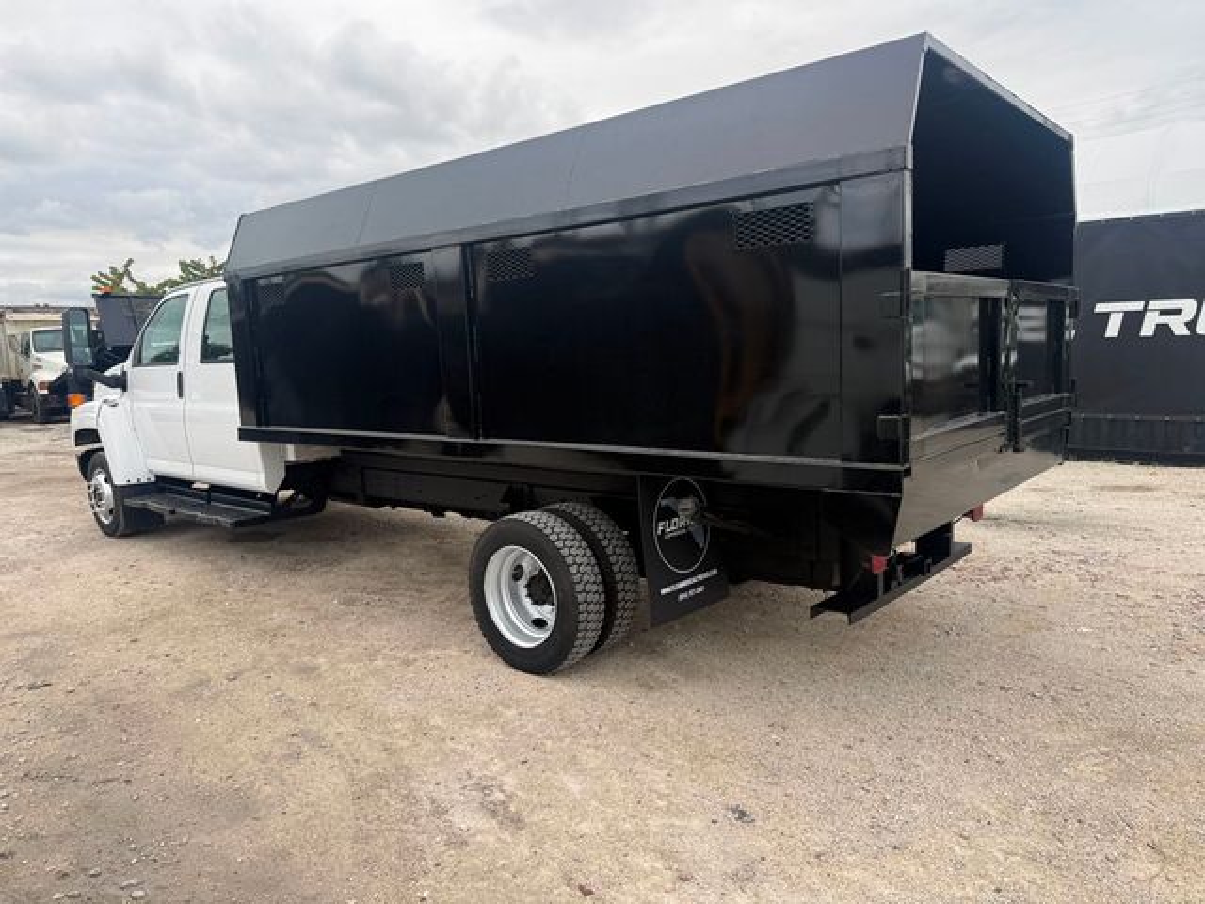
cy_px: 452
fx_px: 835
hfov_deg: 71.6
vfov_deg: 56.8
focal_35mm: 24
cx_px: 602
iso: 80
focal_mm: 6.76
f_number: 1.78
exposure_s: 1/575
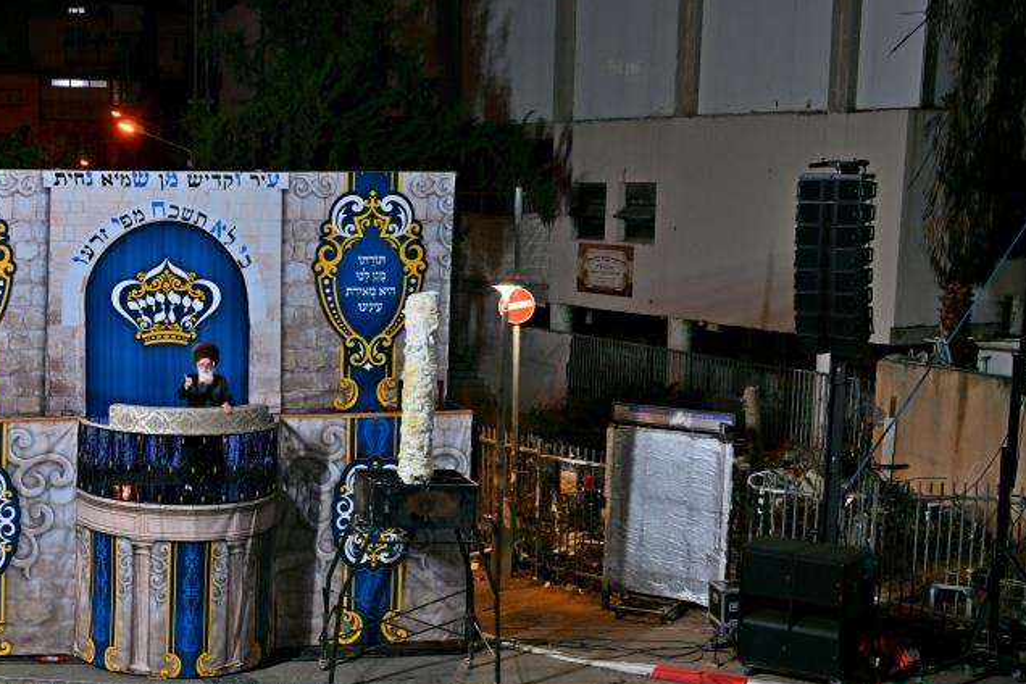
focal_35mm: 58
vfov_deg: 23.3
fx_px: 1653
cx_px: 211
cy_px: 459
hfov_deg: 33.5
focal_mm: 36
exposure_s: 1/160
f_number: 4
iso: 320
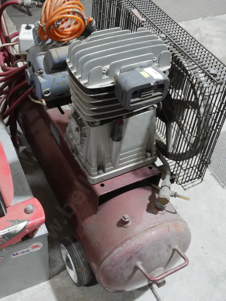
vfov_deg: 41.2
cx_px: 113
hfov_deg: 31.5
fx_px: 400
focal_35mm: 46
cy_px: 150
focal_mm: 23
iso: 1250
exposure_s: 1/60
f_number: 5.1
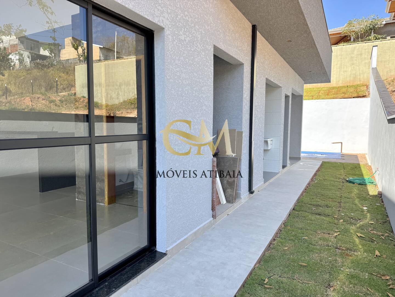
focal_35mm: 24
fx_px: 274
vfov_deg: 56.8
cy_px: 148
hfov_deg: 71.6
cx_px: 198
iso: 80
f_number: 1.78
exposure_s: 1/853
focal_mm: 6.76
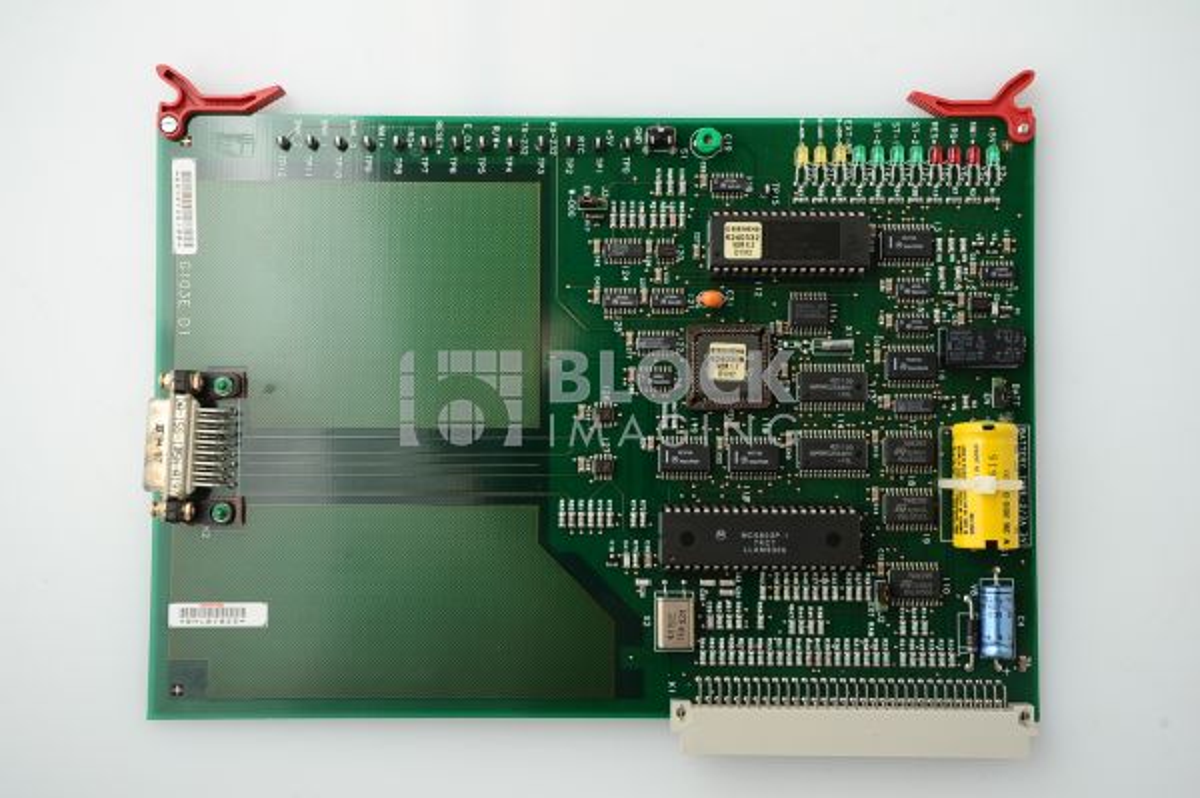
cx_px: 600
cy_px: 399
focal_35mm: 52
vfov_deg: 25.9
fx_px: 1732
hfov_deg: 38.2
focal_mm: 52
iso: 800
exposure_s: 1/125
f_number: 7.1
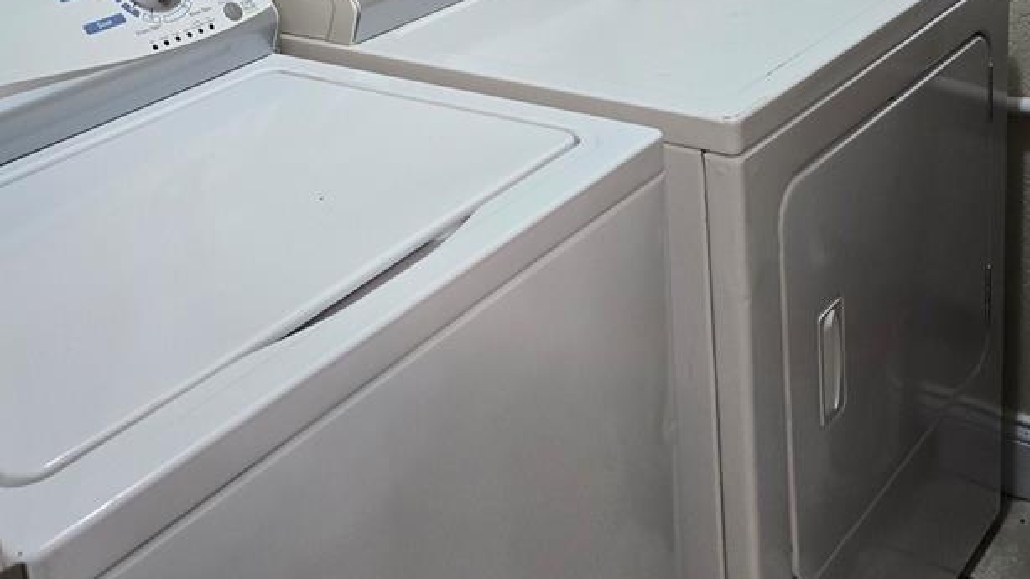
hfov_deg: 42.1
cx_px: 513
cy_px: 15
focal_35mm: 49
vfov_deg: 23.5
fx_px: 1338
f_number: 1.7
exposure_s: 1/120
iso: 500
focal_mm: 6.3
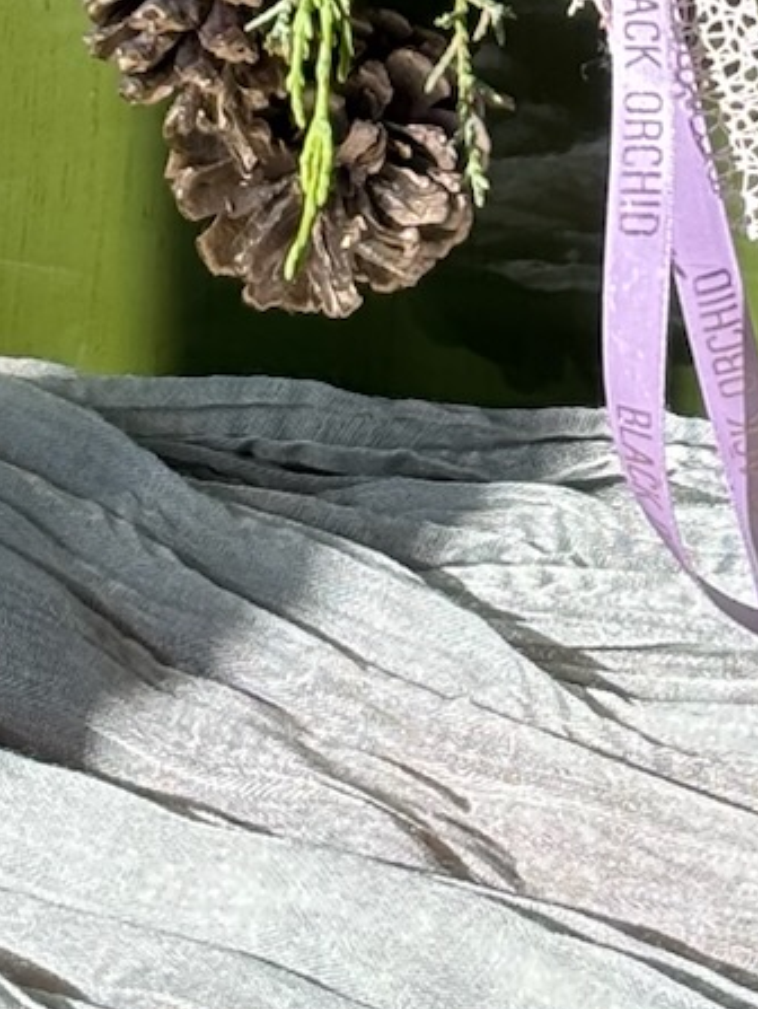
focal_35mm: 238
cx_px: 571
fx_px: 6939
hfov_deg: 6.2
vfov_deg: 7.8
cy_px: -1269
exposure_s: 1/769
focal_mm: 5.96
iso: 32
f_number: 1.6
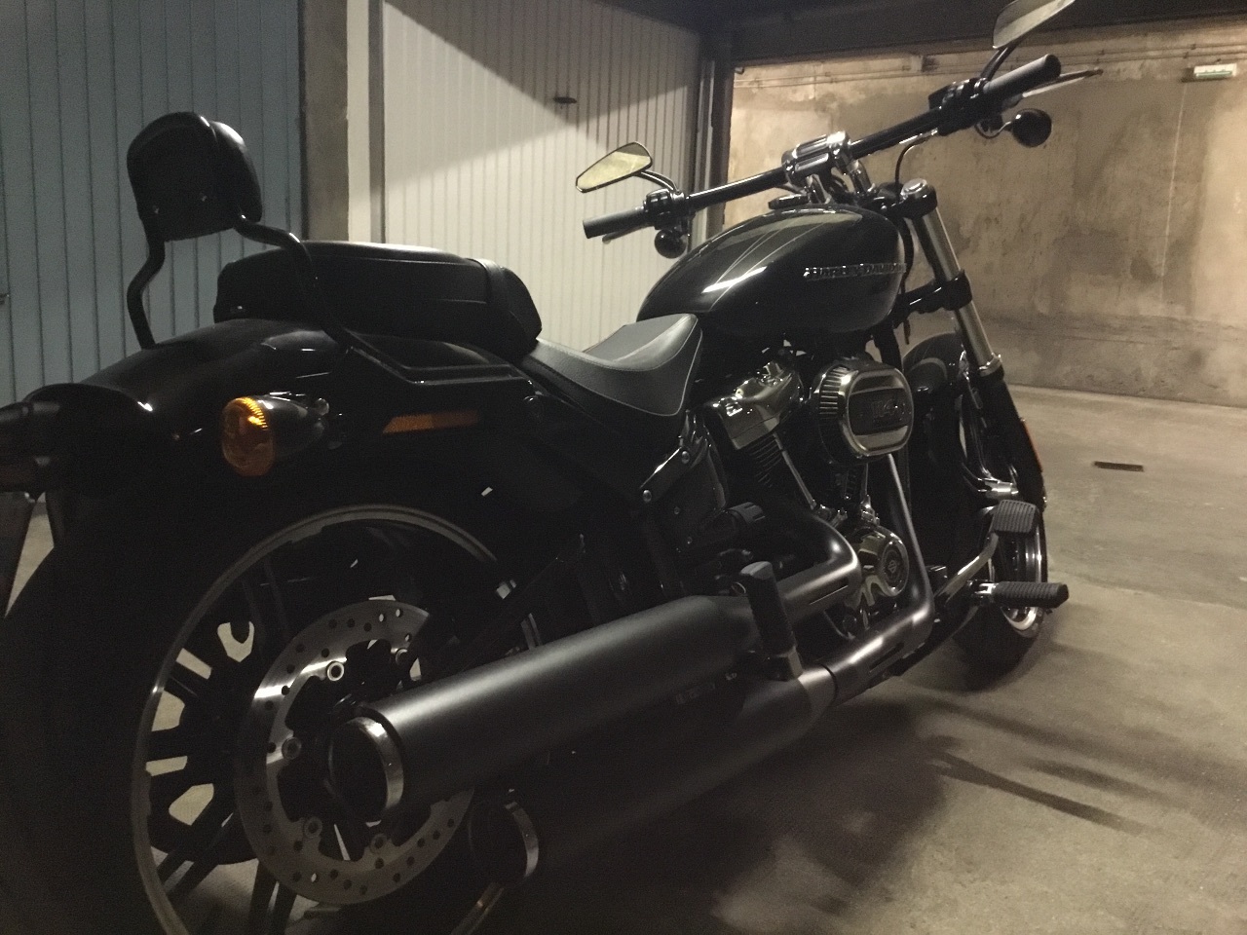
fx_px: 1117
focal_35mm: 31
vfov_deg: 45.4
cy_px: 468
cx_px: 624
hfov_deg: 58.4
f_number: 2.4
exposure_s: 1/17
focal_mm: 3.3
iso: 640
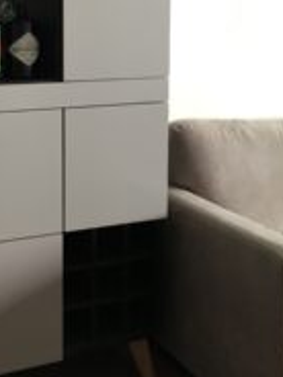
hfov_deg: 24.7
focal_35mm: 58
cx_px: 48
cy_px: 97
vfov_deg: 32.6
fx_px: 632
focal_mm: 4.15
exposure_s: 1/33
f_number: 2.2
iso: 100
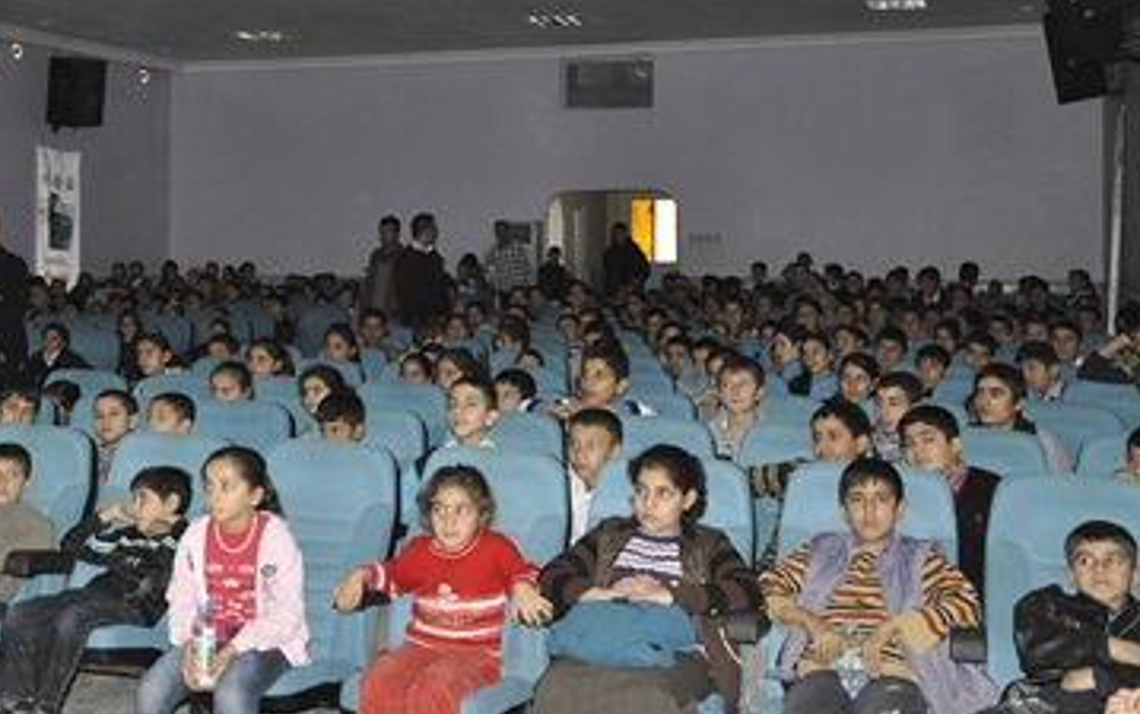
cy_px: 251
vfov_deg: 25.3
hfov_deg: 39.2
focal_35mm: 51
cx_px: 410
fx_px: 1586
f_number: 5
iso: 1600
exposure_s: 1/60
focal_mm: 24
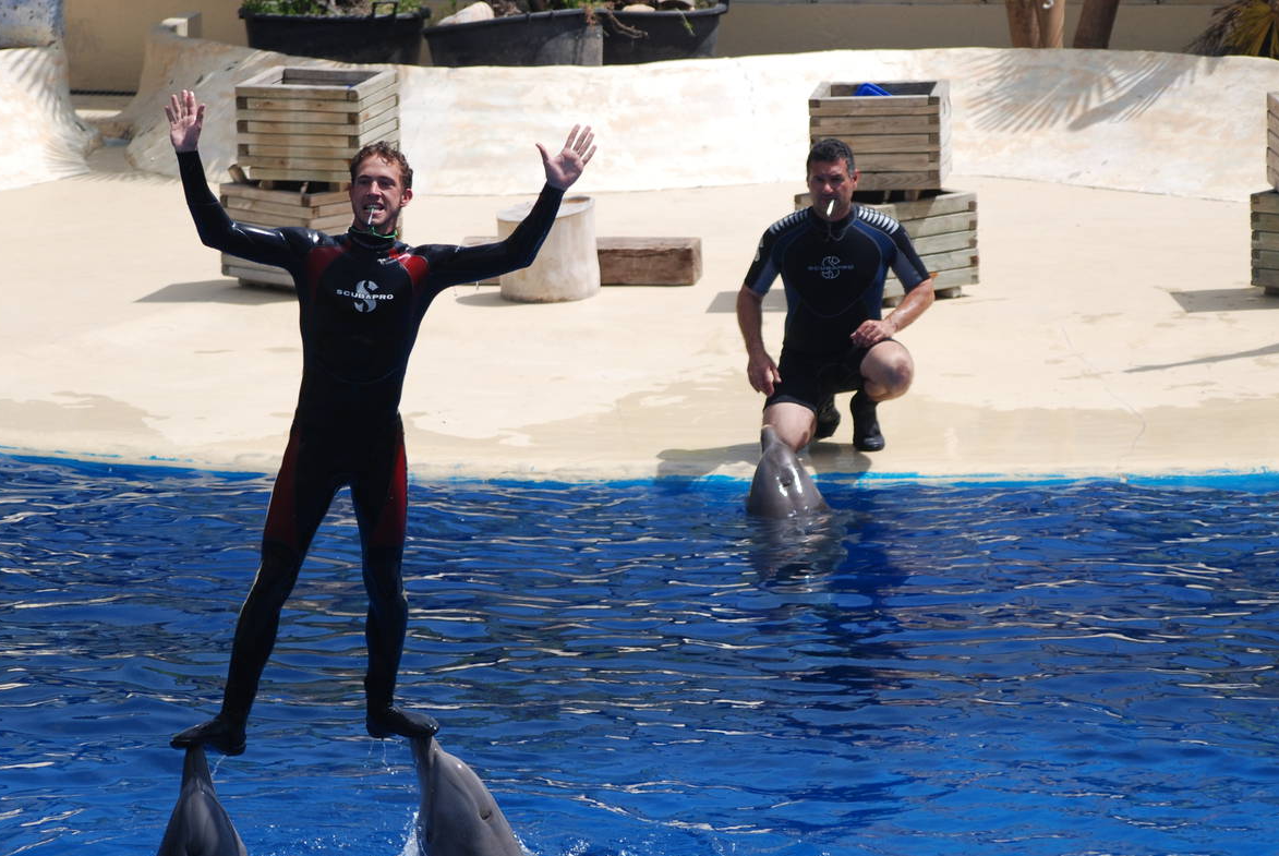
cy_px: 497
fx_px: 10919
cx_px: 630
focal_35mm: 307
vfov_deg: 4.5
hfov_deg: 6.7
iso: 200
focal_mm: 150
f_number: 4.5
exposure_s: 1/1250
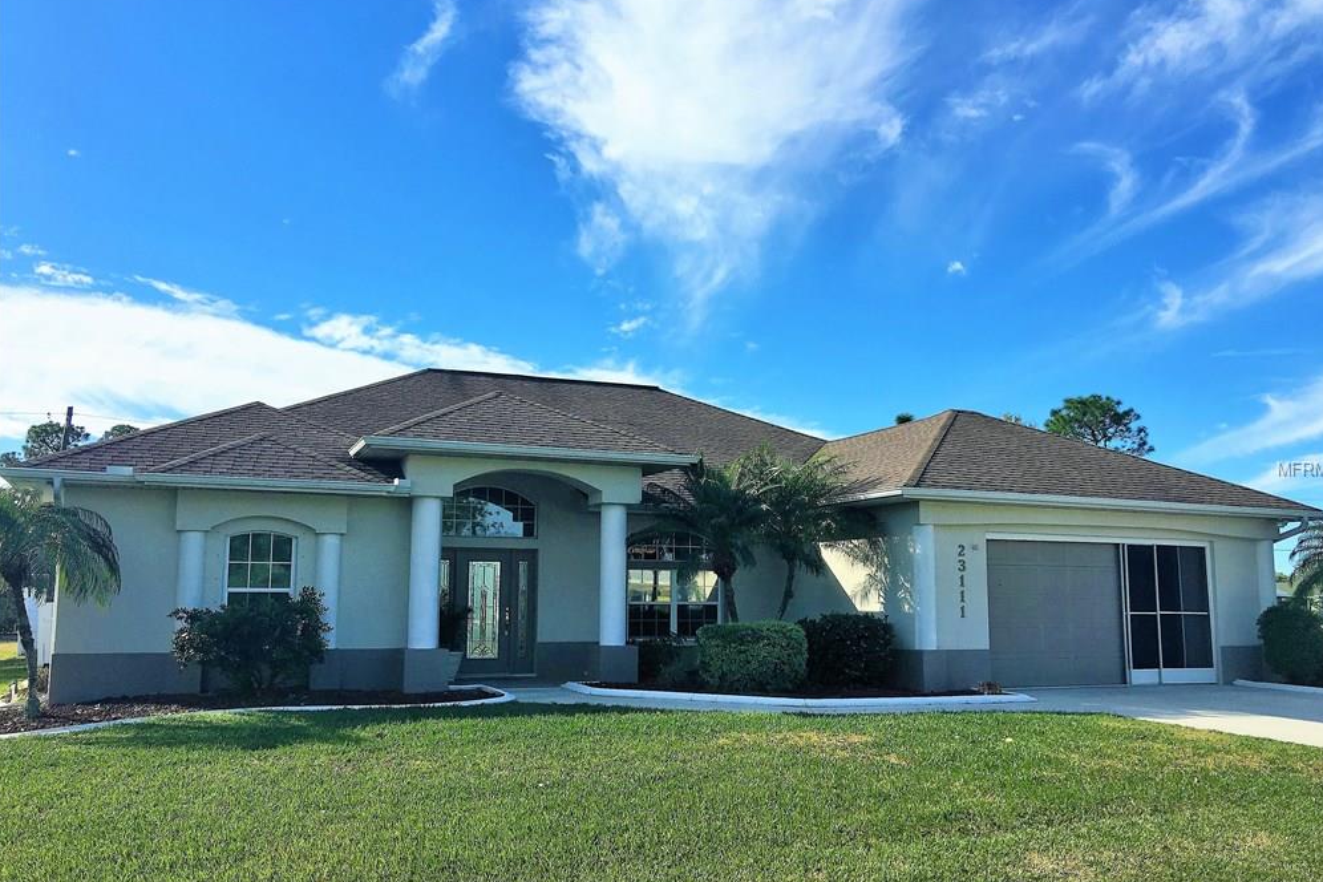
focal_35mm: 31
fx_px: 1139
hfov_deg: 60.3
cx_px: 676
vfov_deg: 42.3
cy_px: 469
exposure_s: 1/1672
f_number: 2.2
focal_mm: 4.15
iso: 25
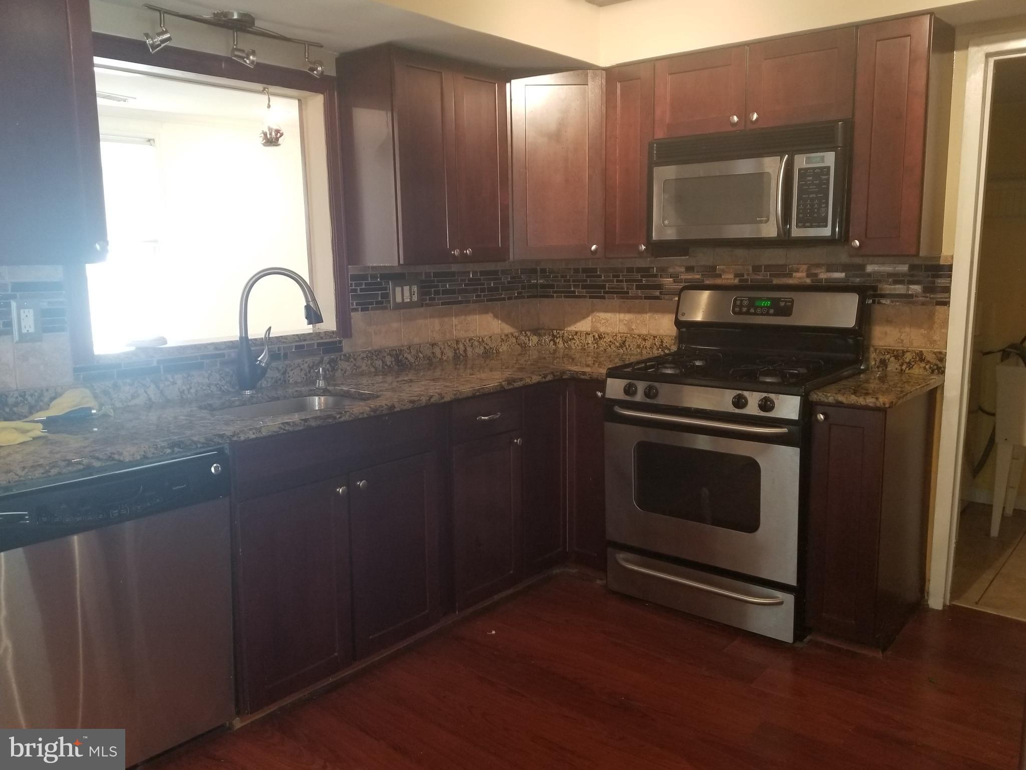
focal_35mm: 26
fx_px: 771
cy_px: 385
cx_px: 513
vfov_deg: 53.1
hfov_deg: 67.3
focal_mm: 4.25
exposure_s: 1/24
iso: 125
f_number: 1.7
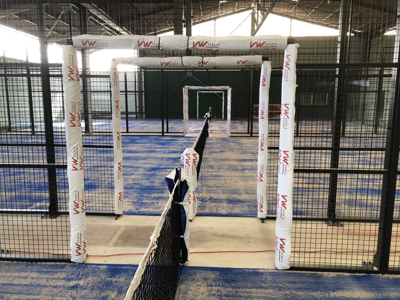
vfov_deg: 49.7
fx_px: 324
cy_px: 150
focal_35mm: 28
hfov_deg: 63.4
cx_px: 200
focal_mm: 3.99
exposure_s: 1/120
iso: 50
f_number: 1.8
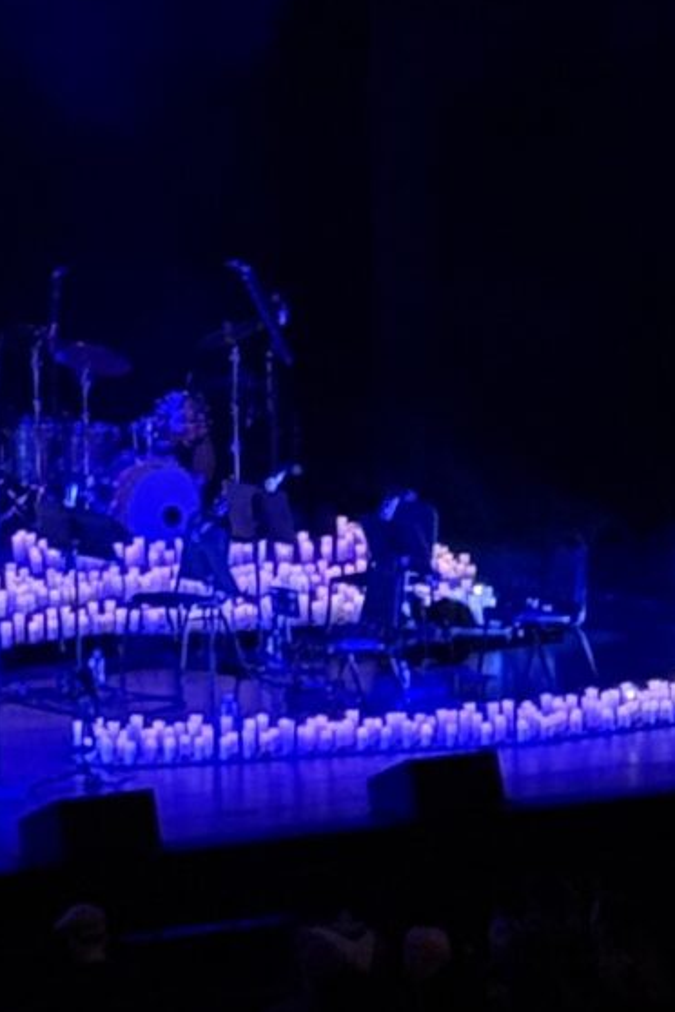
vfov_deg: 8.6
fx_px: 6440
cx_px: -446
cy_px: -880
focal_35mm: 229
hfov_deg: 5.9
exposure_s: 1/40
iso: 250
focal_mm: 6.76
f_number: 1.78
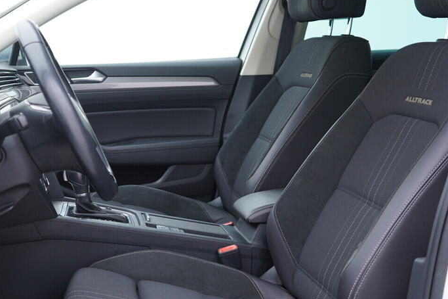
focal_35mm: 54
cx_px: 165
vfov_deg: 25.0
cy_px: 172
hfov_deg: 36.6
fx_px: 672
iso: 160
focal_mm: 24
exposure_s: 1/40
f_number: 2.8
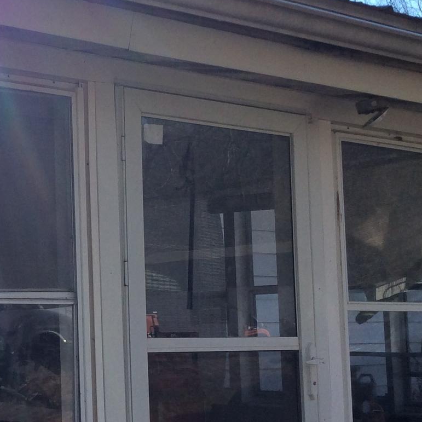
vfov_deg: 23.0
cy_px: 246
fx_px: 1034
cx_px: -74
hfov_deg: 21.5
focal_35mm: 75
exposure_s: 1/880
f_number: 2.4
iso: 32
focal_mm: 3.3
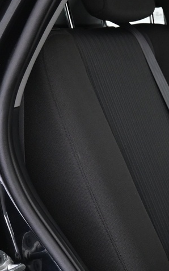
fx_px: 612
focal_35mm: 83
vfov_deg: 24.6
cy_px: 208
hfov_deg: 14.7
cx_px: 250
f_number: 3.5
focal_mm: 16
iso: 1100
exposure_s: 1/25
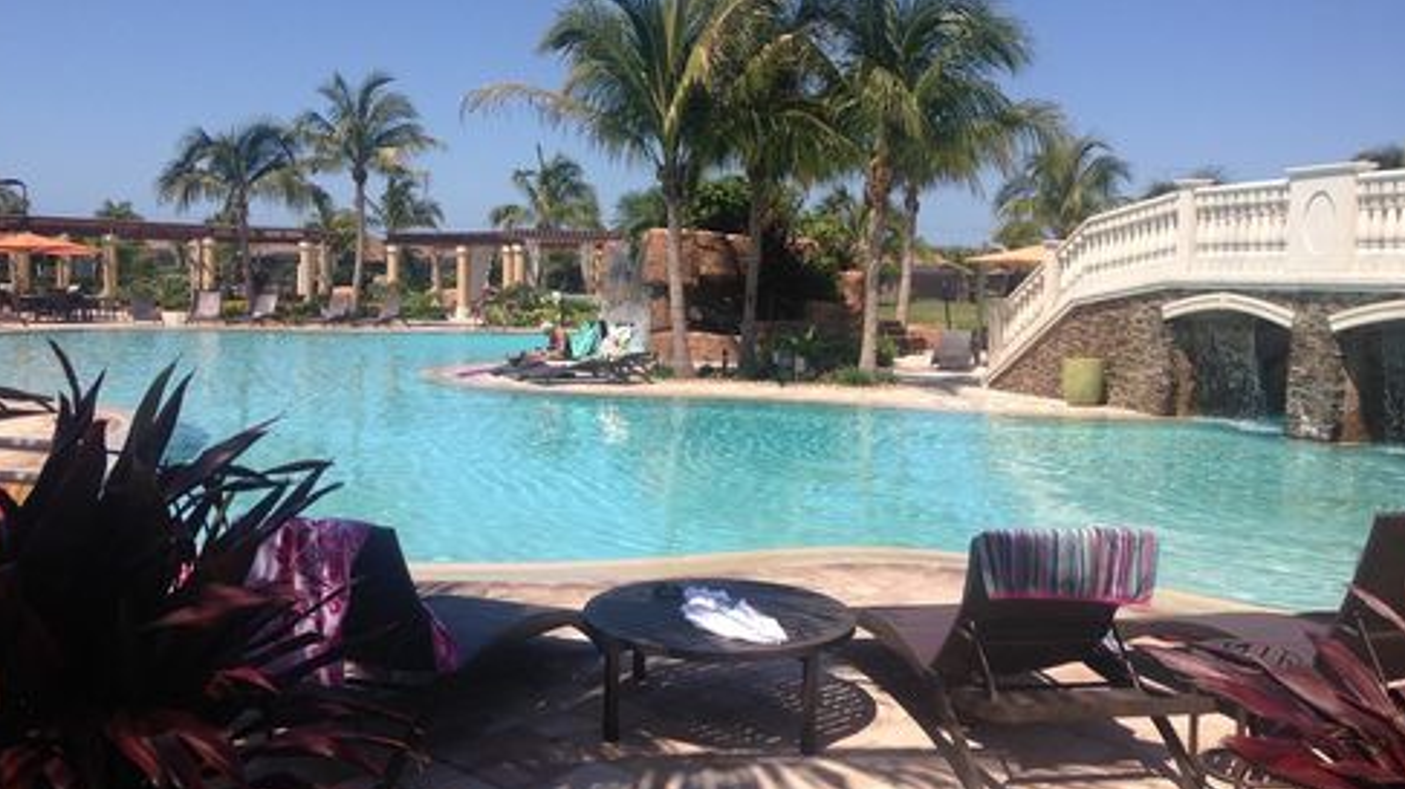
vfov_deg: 31.9
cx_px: 694
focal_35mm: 37
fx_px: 1378
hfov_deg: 54.0
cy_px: 354
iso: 50
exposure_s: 1/2008
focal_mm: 4.12
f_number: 2.4
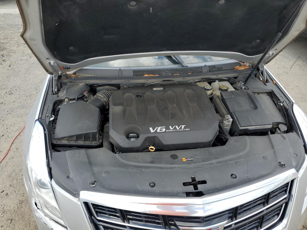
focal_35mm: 26
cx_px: 154
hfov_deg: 67.3
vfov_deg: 53.1
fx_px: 231
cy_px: 115
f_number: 1.5
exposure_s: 1/833
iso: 50
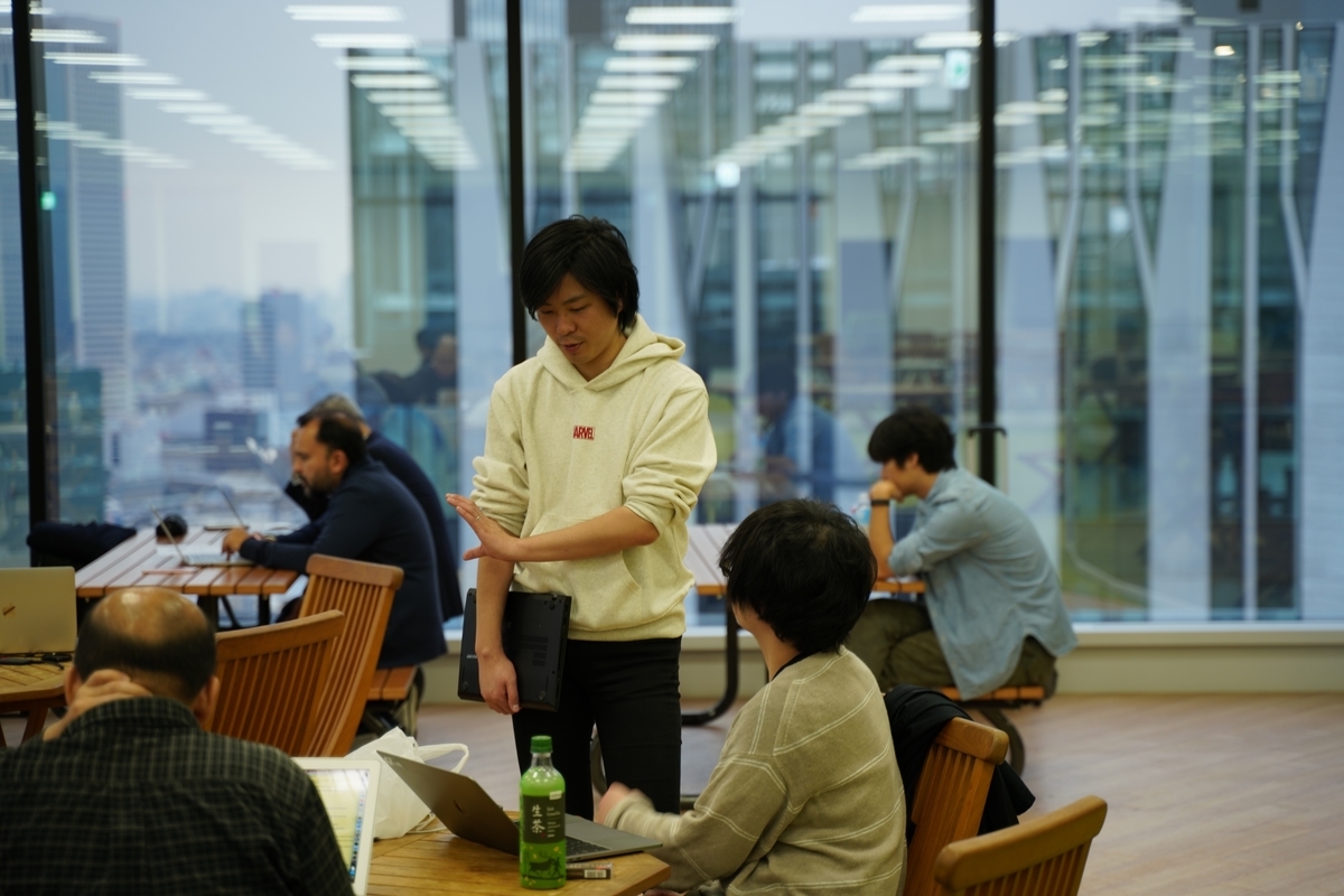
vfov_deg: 18.2
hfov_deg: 27.0
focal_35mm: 75
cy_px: 448
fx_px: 2800
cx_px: 672
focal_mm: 75
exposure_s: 1/60
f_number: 2.8
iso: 250
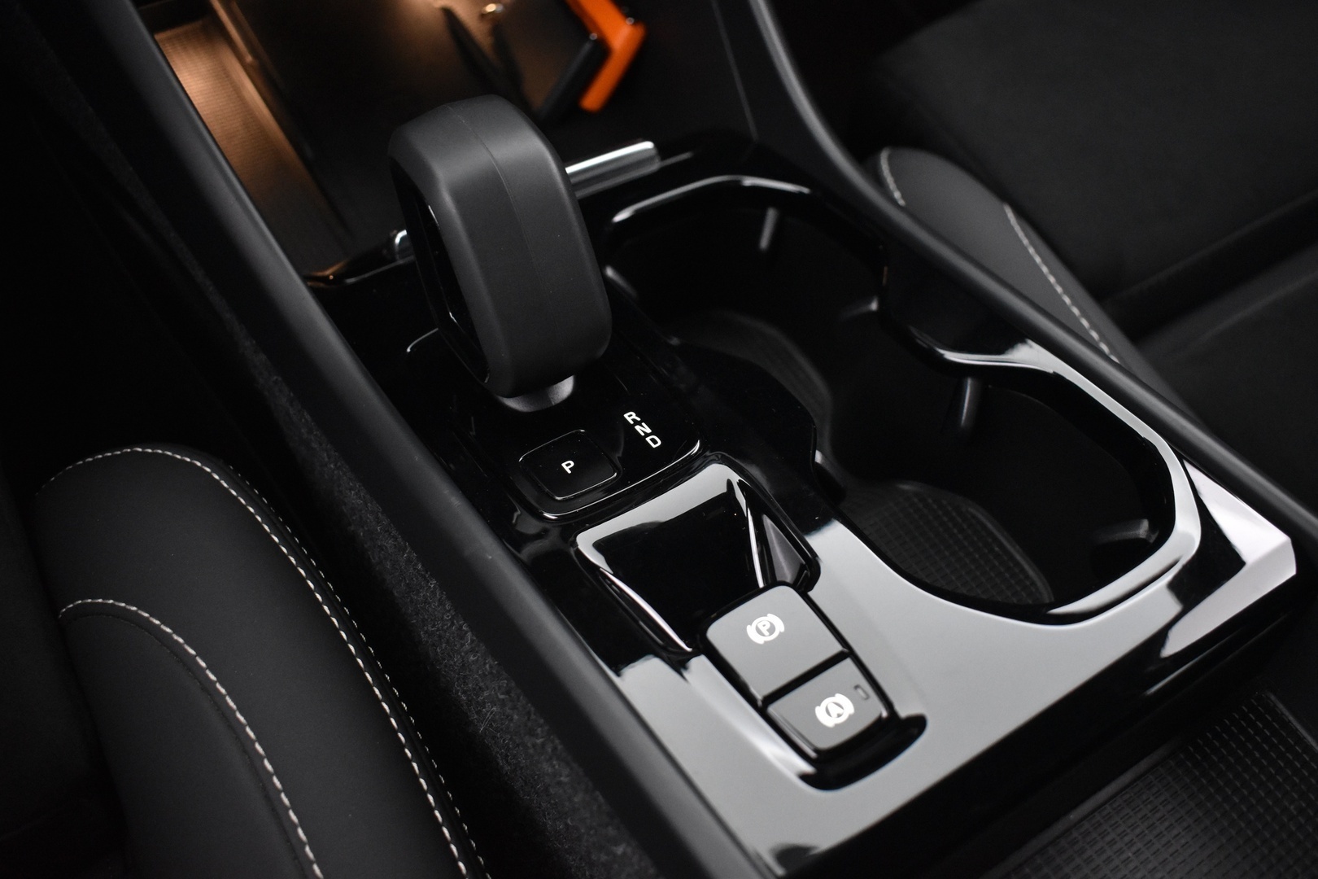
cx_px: 659
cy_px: 440
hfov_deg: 57.2
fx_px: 1208
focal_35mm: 33
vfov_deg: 40.0
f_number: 3.8
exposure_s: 1/20
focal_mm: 22
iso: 3200
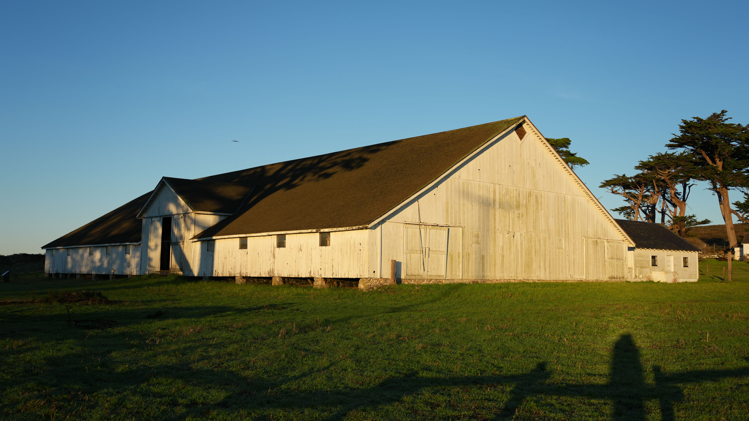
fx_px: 735
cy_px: 197
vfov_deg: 32.0
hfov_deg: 54.0
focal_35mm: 37
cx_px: 375
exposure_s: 1/400
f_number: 5
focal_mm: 35
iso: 100
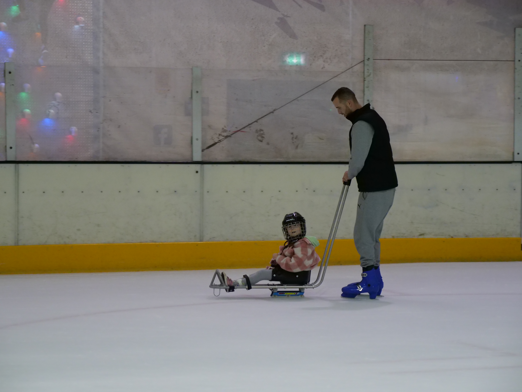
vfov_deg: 12.3
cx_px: 261
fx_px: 1810
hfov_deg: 16.4
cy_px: 196
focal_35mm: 120
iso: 2500
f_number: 4
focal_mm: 60
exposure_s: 1/125
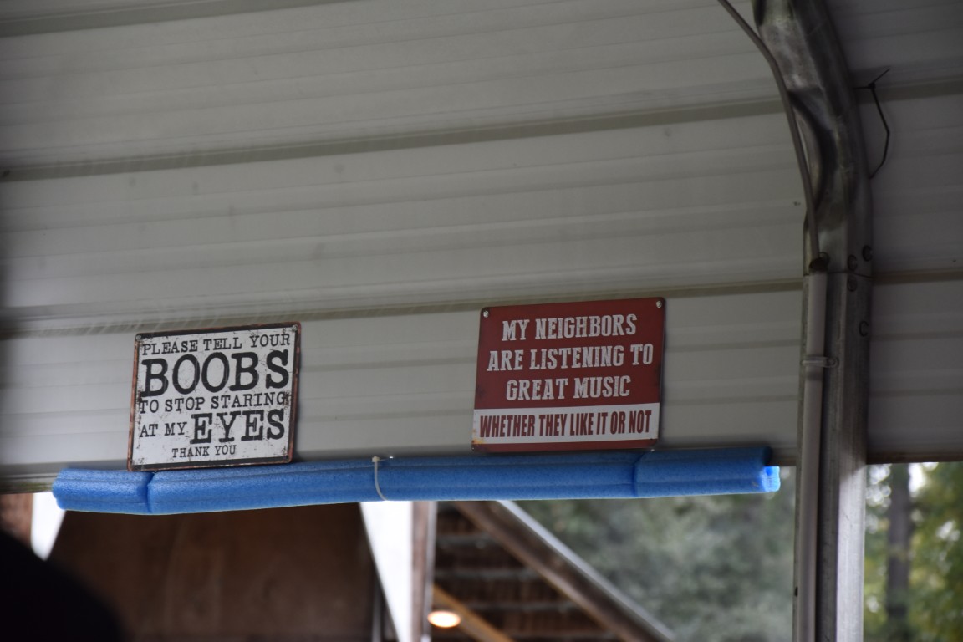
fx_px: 4213
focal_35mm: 158
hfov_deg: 13.0
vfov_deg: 8.7
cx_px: 482
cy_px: 321
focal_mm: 105
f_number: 5.6
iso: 640
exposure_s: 1/250
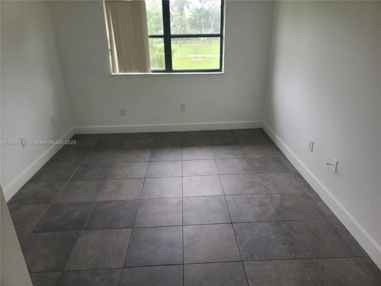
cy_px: 143
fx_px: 275
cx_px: 190
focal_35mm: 25
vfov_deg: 54.9
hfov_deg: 69.4
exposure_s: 1/60
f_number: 1.8
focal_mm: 7
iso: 50
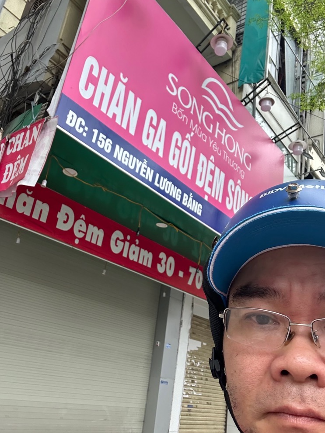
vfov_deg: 58.4
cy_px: 220
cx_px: 161
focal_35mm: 31
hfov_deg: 45.4
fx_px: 388
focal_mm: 2.69
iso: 125
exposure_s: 1/60
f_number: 1.9
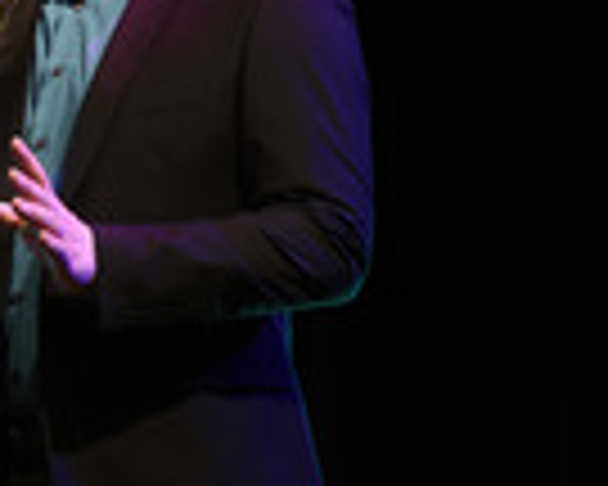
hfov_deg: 5.1
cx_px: -236
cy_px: 252
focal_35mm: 376
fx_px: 6766
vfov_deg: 4.1
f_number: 6.3
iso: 640
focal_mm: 120
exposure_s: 1/100
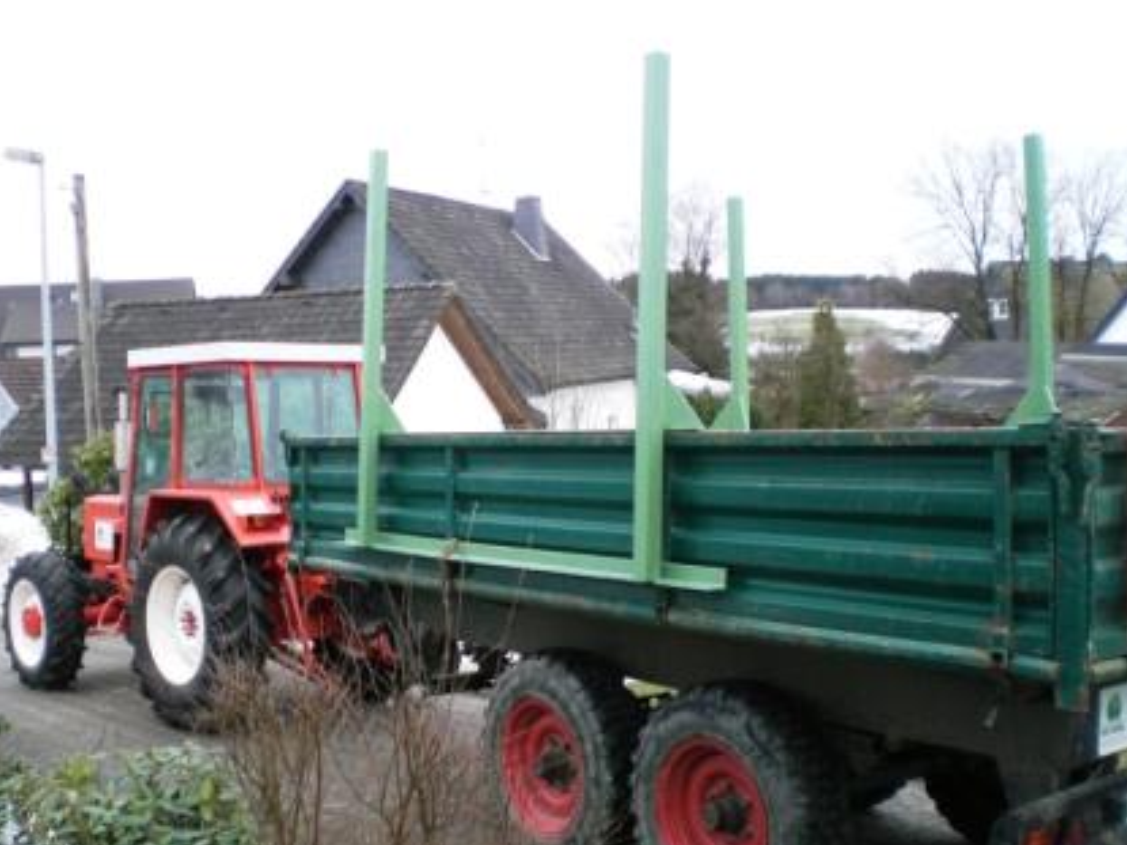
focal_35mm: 41
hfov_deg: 45.8
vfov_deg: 35.1
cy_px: 451
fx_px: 1334
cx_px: 584
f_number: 3.1
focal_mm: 6.3
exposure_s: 1/80
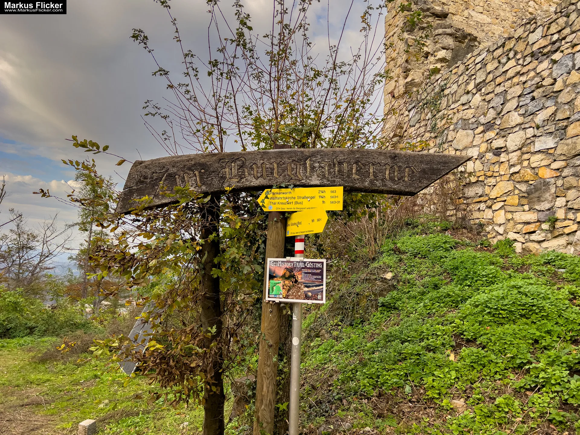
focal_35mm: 26
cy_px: 218
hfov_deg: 67.3
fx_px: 436
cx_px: 290
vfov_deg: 53.1
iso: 50
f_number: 1.5
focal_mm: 5.7
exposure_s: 1/730
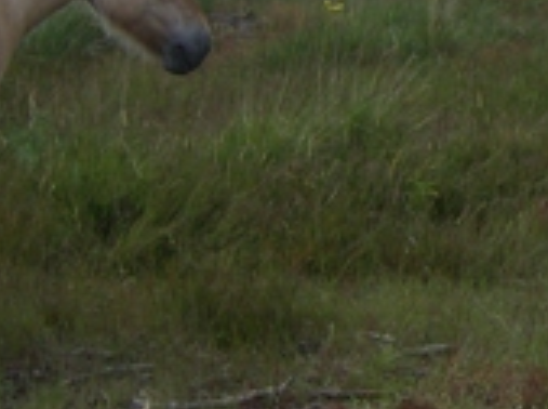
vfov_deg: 11.3
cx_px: 804
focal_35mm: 128
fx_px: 2022
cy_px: -80
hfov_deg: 14.5
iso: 100
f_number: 4.7
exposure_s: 1/433
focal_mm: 6
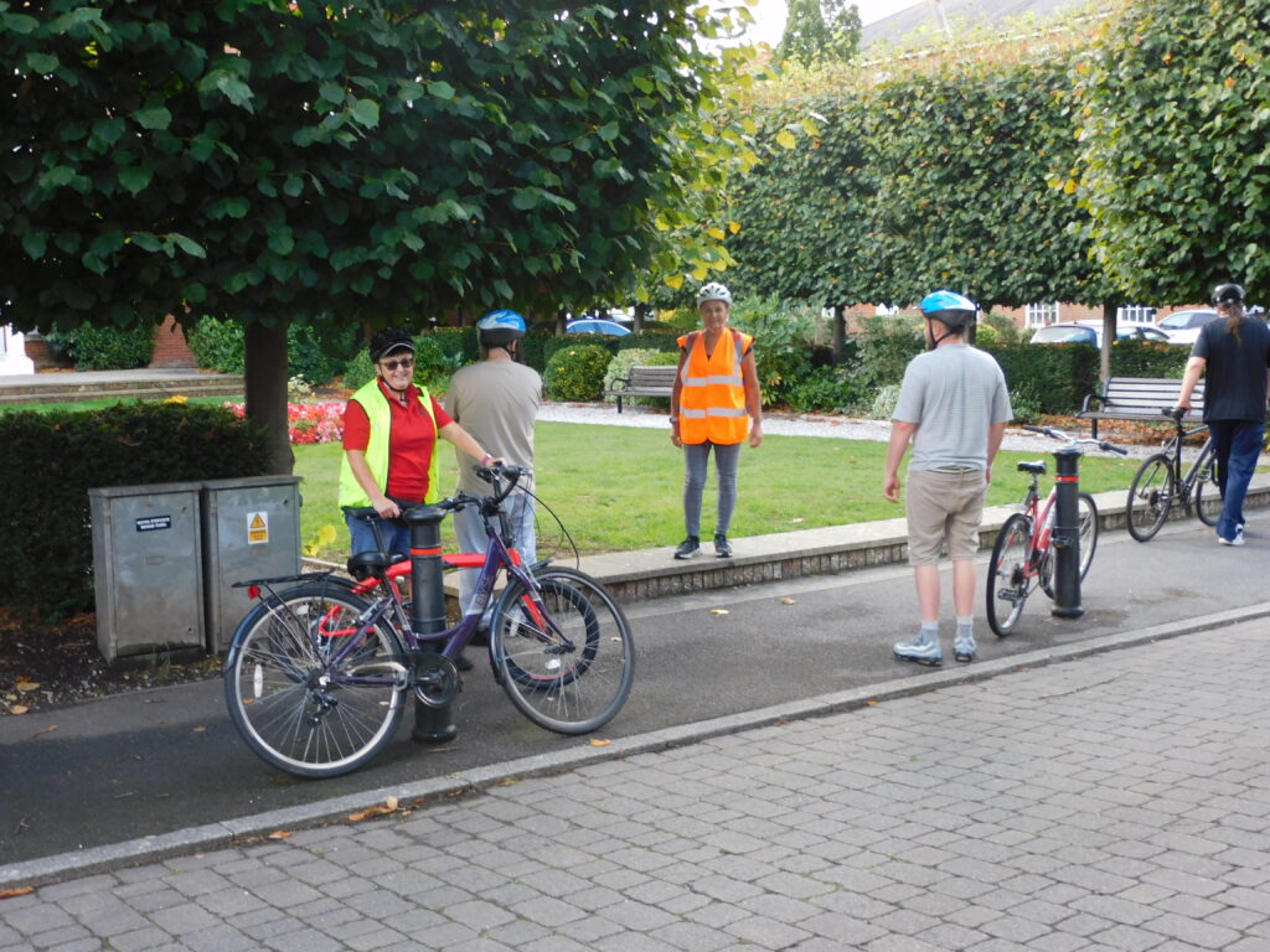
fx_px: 1651
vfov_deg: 32.2
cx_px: 635
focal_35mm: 45
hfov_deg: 42.1
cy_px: 476
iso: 125
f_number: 4
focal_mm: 8.1
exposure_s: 1/60
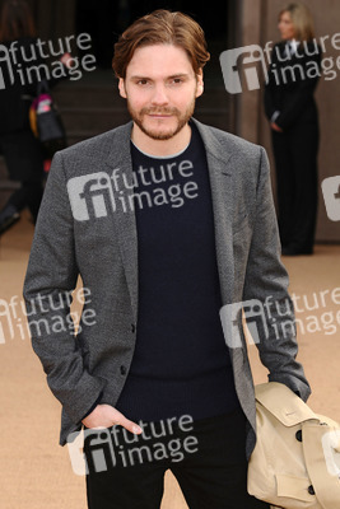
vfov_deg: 14.9
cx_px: 170
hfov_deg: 9.9
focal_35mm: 138
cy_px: 254
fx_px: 1953
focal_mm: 92
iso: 200
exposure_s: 1/250
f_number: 5.6
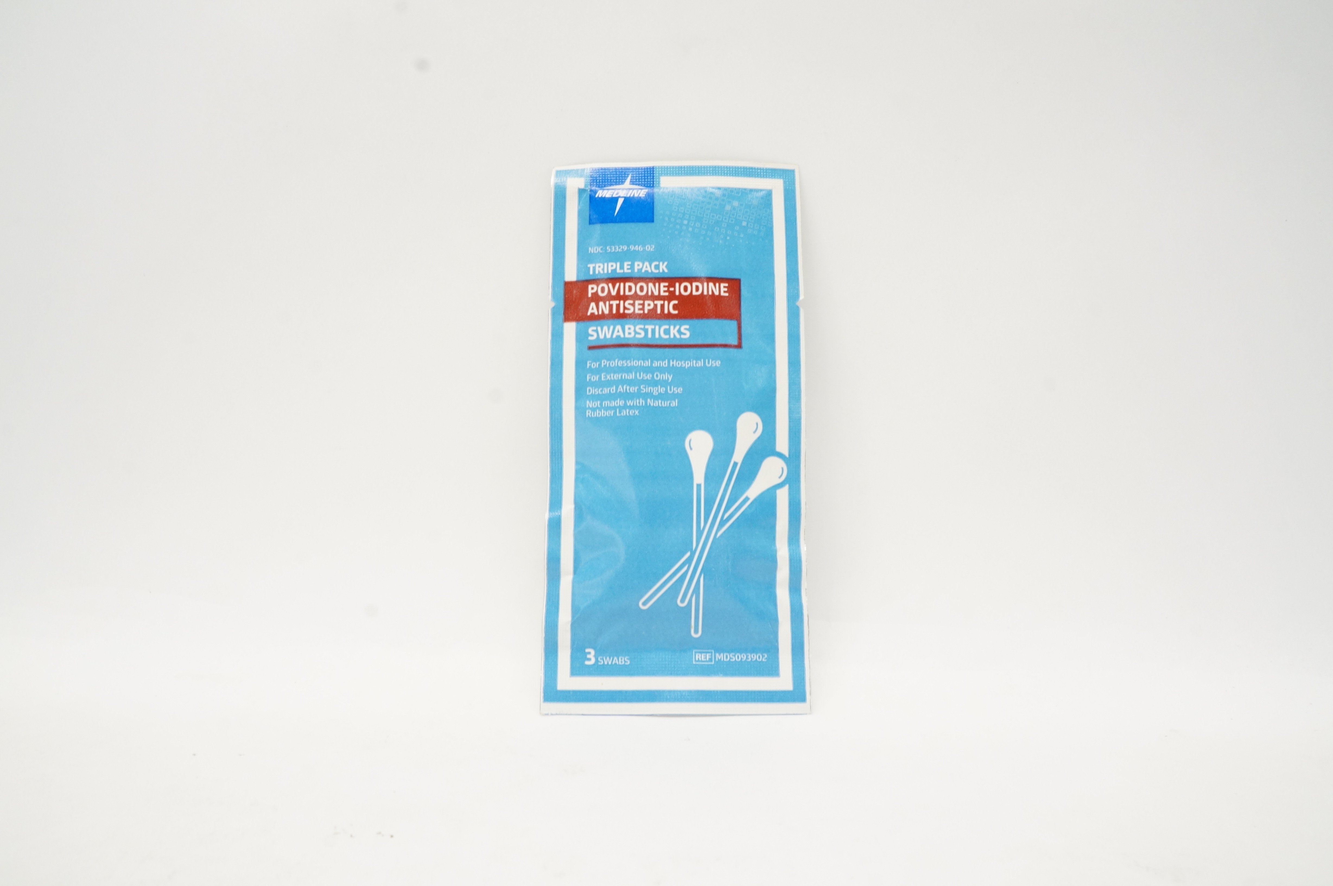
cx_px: 666
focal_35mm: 27
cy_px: 443
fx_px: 999
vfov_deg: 47.8
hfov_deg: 67.4
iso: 800
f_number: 13
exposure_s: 1/13
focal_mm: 18
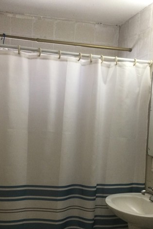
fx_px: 280
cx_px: 66
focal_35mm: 44
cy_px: 155
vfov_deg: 43.8
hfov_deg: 30.5
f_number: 2.4
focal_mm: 3.3
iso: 80
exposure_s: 1/30
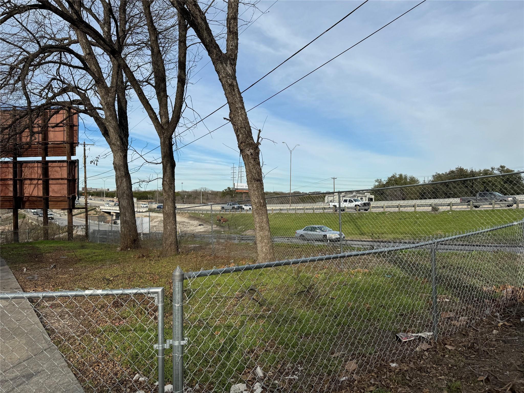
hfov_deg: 71.6
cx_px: 262
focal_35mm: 24
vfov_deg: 56.8
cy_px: 196
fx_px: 363
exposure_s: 1/4608
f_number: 1.78
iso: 80
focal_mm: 6.86
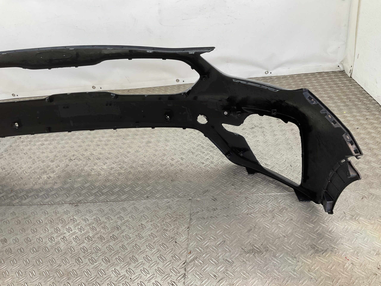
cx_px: 190
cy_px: 143
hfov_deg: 61.7
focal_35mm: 29
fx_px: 319
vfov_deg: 48.2
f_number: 1.8
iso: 25
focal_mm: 3
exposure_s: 1/120
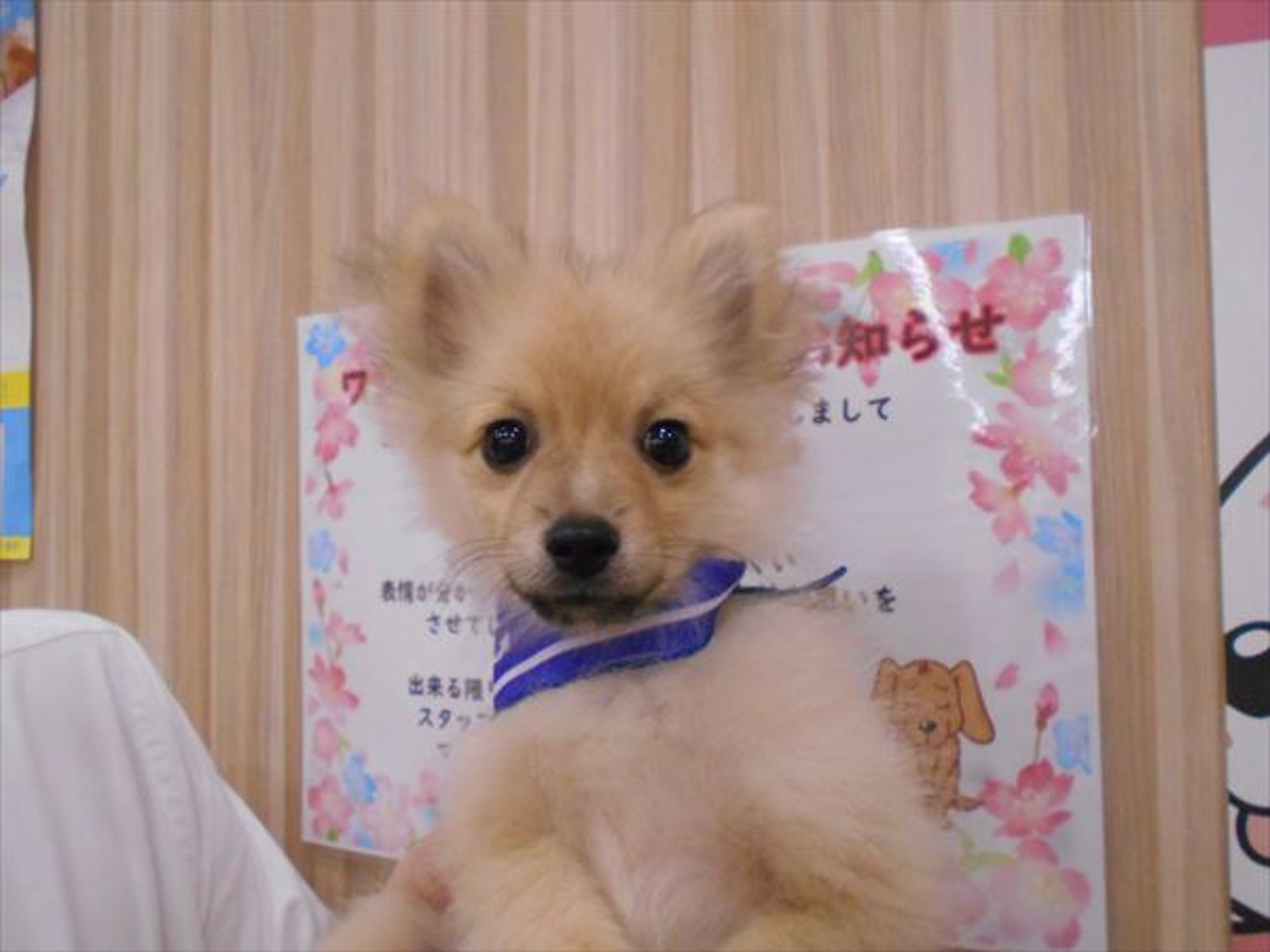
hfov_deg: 60.0
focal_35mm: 30
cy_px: 476
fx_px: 1101
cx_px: 635
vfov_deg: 46.8
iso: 800
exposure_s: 1/100
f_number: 3.4
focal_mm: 5.1
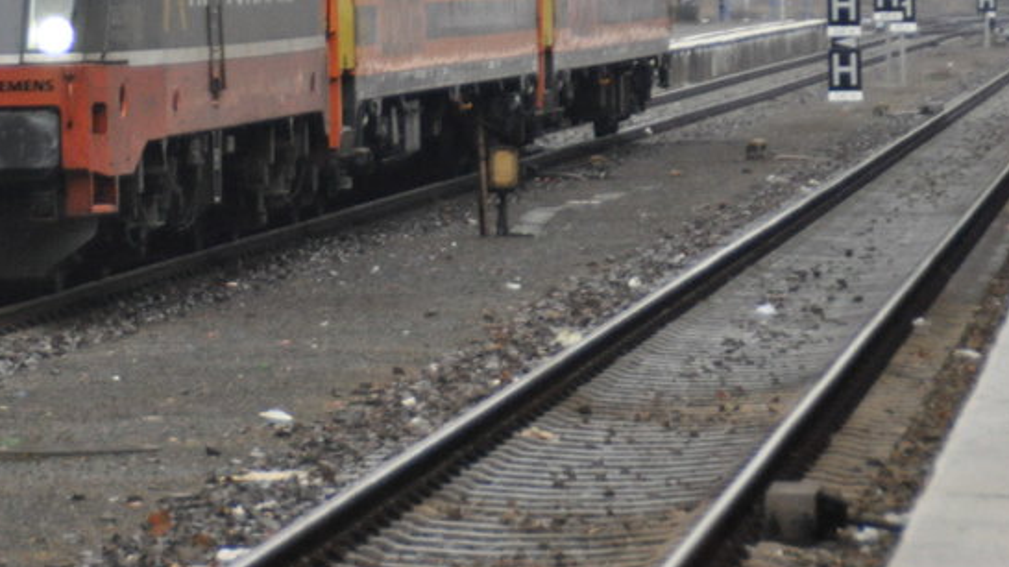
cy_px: -34
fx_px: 11534
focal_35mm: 431
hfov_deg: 5.0
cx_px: 44
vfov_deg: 2.8
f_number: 6
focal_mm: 125
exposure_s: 1/250
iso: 1600
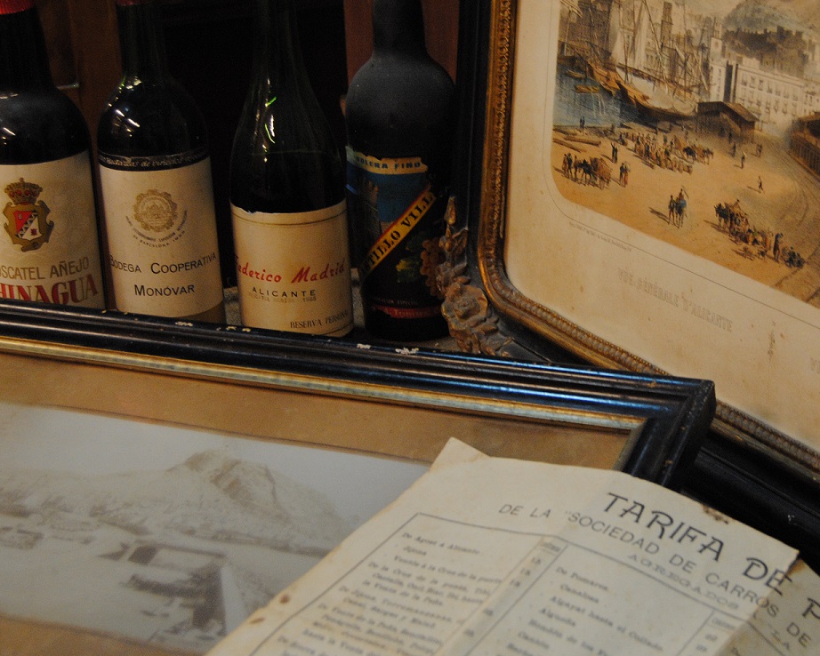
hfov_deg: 26.5
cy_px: 304
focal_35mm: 71
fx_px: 1723
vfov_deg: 21.6
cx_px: 588
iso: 720
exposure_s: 1/30
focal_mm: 32
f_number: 4.5
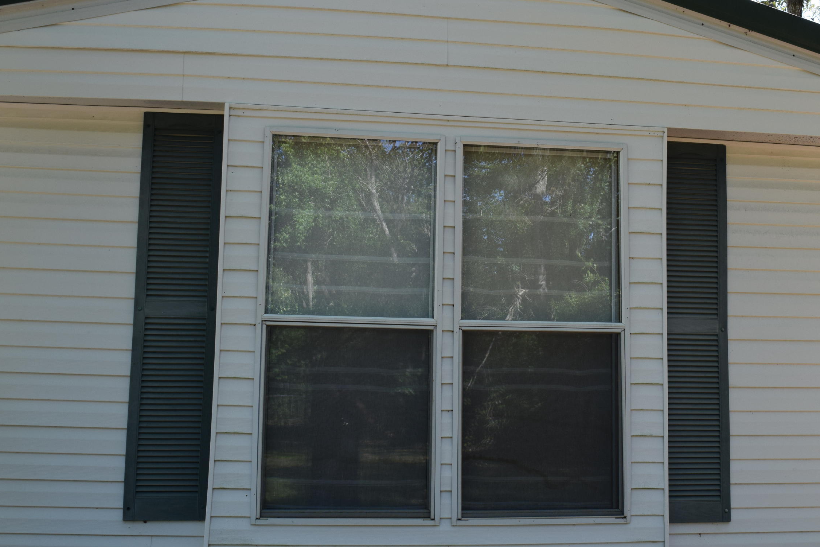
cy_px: 248
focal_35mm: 44
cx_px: 499
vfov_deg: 30.5
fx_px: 1002
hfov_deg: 44.2
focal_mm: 22
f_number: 8
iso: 400
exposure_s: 1/250
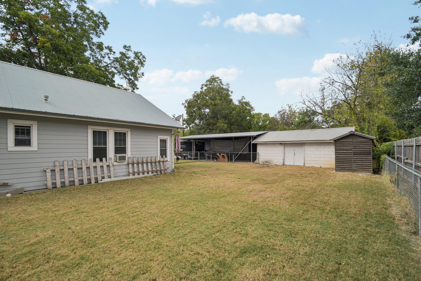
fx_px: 175
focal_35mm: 15
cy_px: 140
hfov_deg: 100.4
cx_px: 210
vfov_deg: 77.3
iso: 400
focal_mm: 10
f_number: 8
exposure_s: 1/250
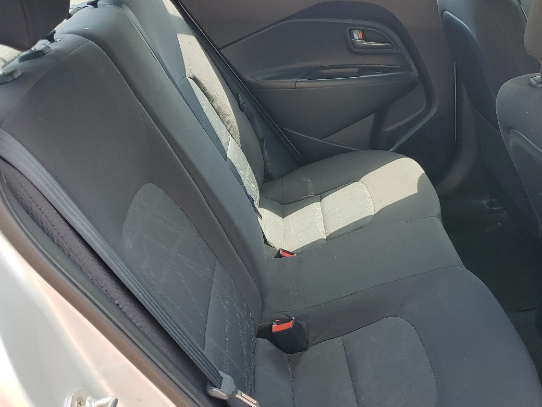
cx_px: 366
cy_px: 204
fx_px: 626
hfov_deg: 46.0
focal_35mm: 40
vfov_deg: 36.0
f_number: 1.5
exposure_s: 1/476
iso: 50
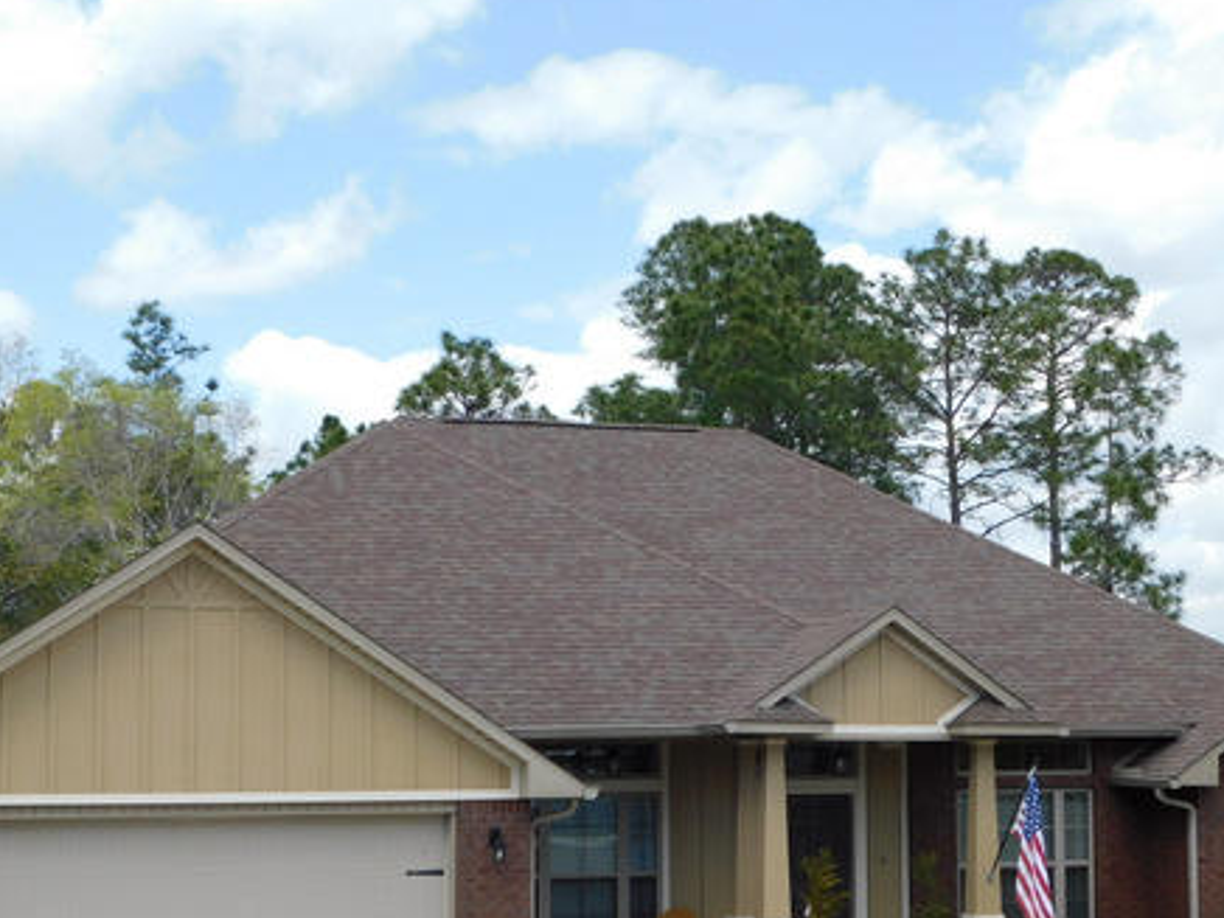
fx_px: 2334
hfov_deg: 29.4
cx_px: 688
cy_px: 587
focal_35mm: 66
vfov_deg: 22.2
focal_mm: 8
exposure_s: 1/800
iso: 125
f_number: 3.7
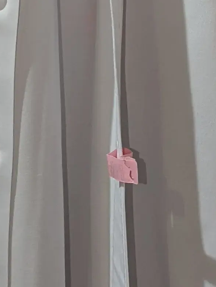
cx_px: 7
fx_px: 1037
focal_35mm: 125
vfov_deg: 14.2
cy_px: -199
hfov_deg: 11.8
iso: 167
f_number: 1.85
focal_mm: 6.81
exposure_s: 1/120
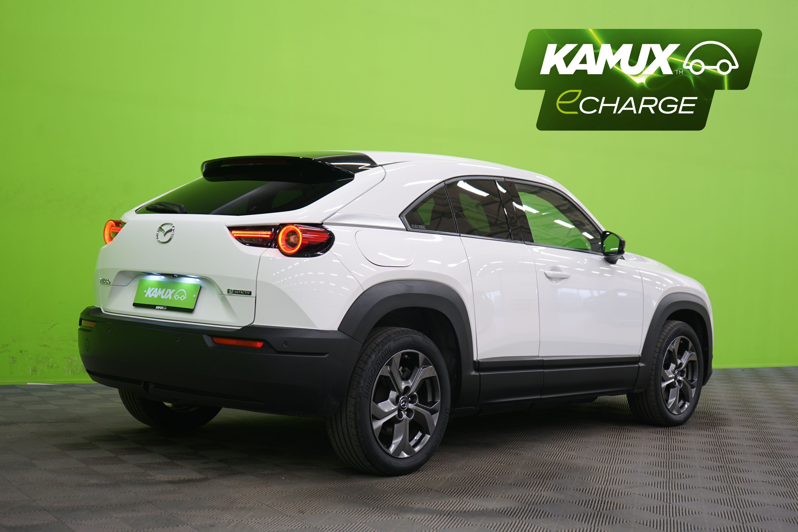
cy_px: 266
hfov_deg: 40.3
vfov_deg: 27.5
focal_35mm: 49
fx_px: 1086
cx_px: 399
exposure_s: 1/10
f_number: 4.5
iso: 400
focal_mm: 49
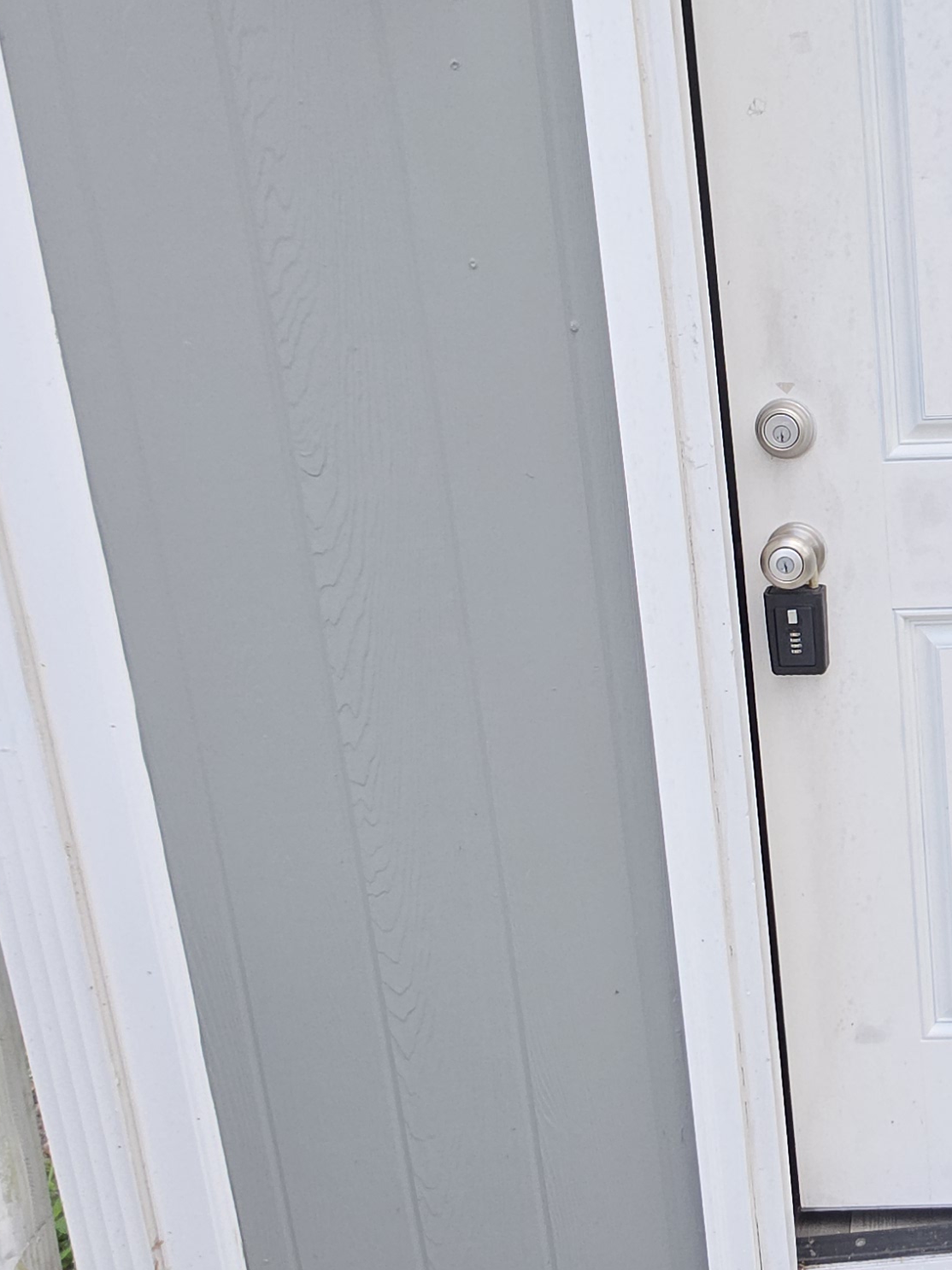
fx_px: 1284
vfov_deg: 52.4
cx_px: 1055
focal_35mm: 35
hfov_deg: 34.8
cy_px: 543
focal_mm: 2.2
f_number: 1.9
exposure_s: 1/292
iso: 20
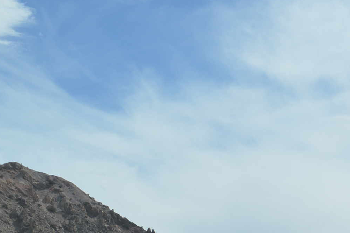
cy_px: 236
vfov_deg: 12.5
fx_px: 1049
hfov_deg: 18.3
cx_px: 381
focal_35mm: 108
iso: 100
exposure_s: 1/320
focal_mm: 24
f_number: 9
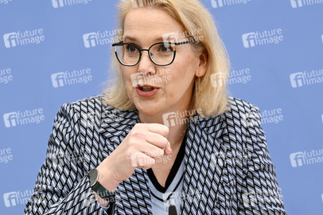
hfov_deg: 14.8
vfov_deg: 9.9
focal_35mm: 139
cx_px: 162
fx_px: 1246
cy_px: 98
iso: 3200
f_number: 5.6
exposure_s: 1/500
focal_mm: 125
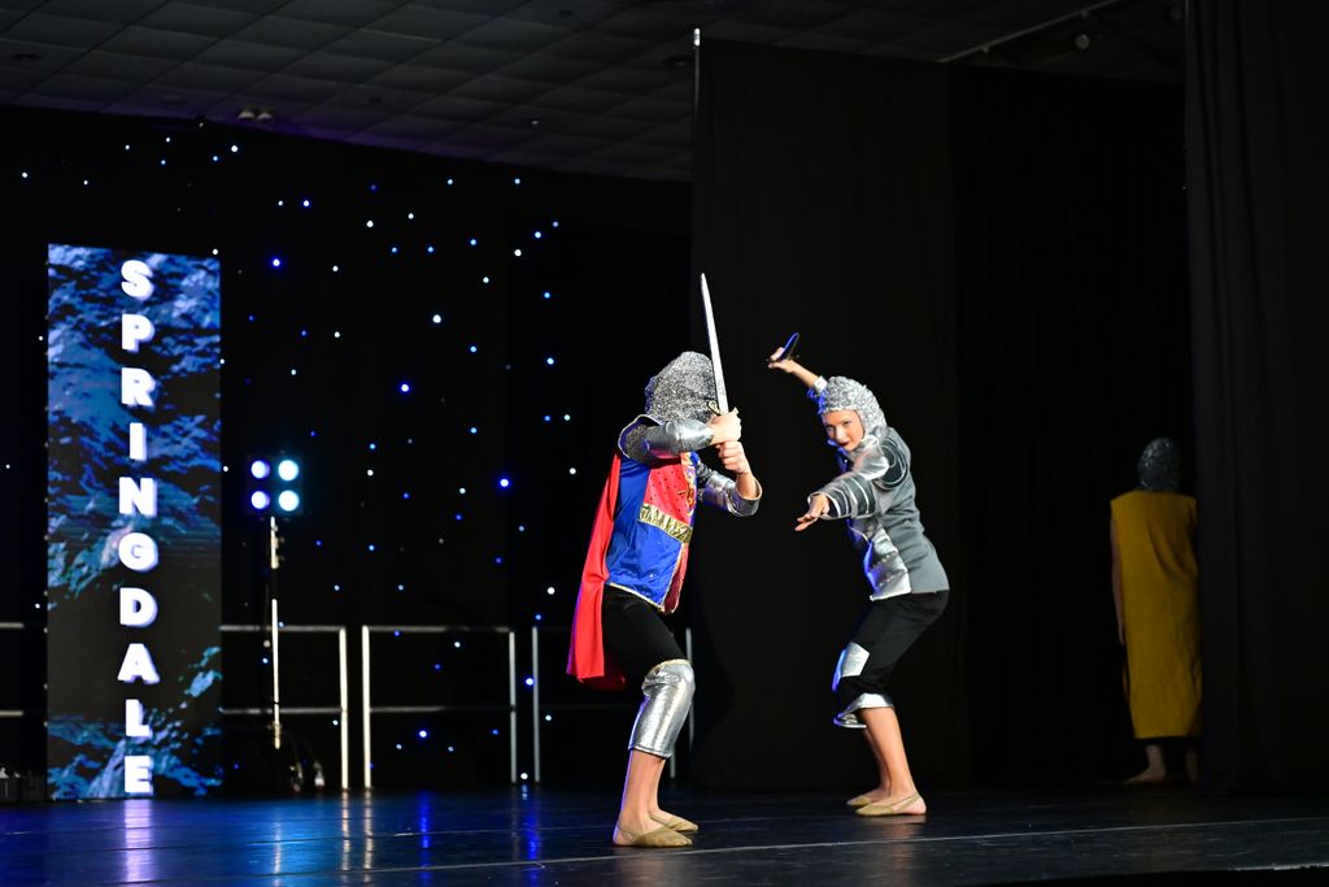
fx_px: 2584
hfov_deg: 28.8
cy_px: 444
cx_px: 664
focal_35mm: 70
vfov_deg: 19.5
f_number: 3.2
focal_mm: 70
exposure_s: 1/800
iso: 4000
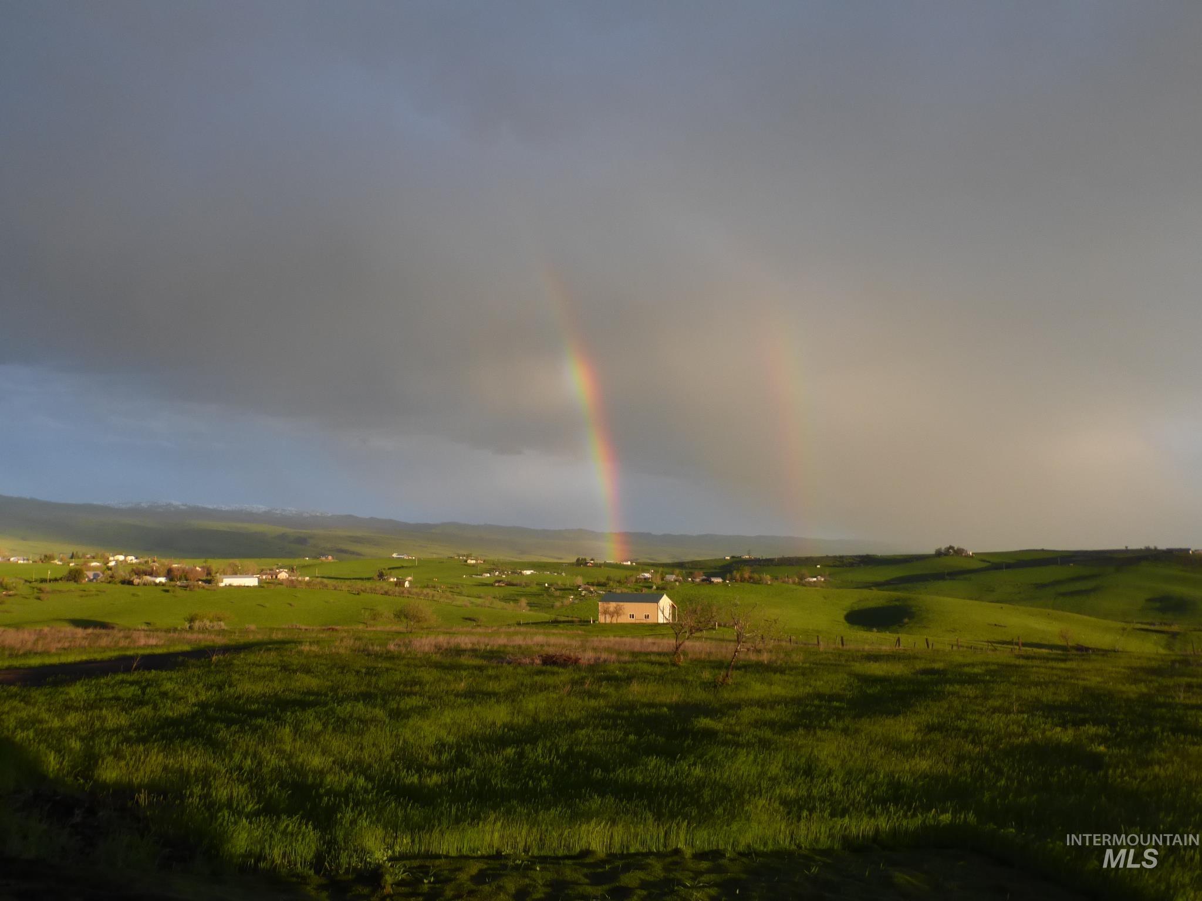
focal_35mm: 30
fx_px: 1042
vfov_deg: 46.8
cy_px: 450
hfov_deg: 60.0
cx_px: 601
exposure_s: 1/60
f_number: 3.6
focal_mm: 5.4
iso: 160
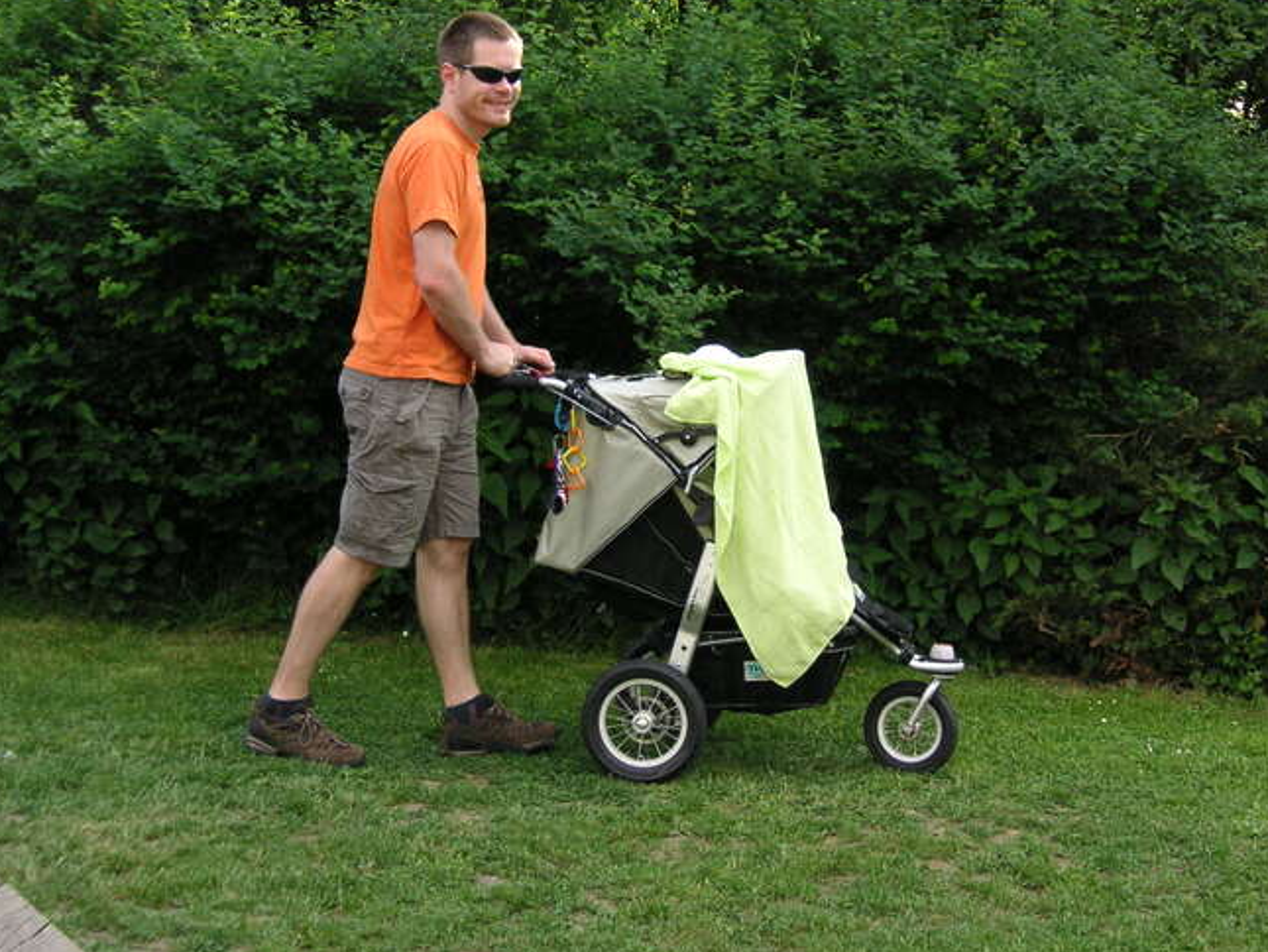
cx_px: 649
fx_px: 2272
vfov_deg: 23.6
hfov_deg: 31.2
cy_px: 403
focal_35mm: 62
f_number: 3.4
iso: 50
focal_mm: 8.4
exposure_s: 1/180
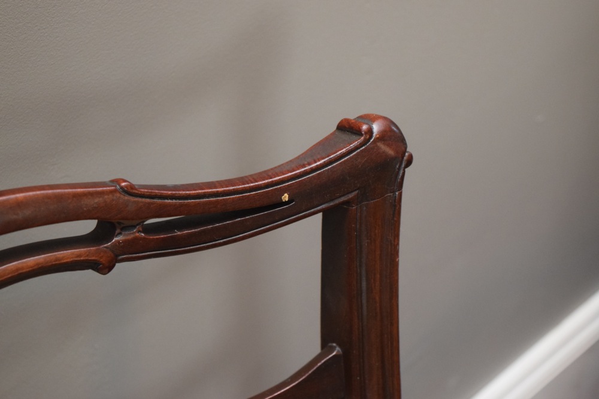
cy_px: 200
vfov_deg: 16.6
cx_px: 300
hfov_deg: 24.6
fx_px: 1373
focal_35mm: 82
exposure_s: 1/60
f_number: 5.6
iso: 2800
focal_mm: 55
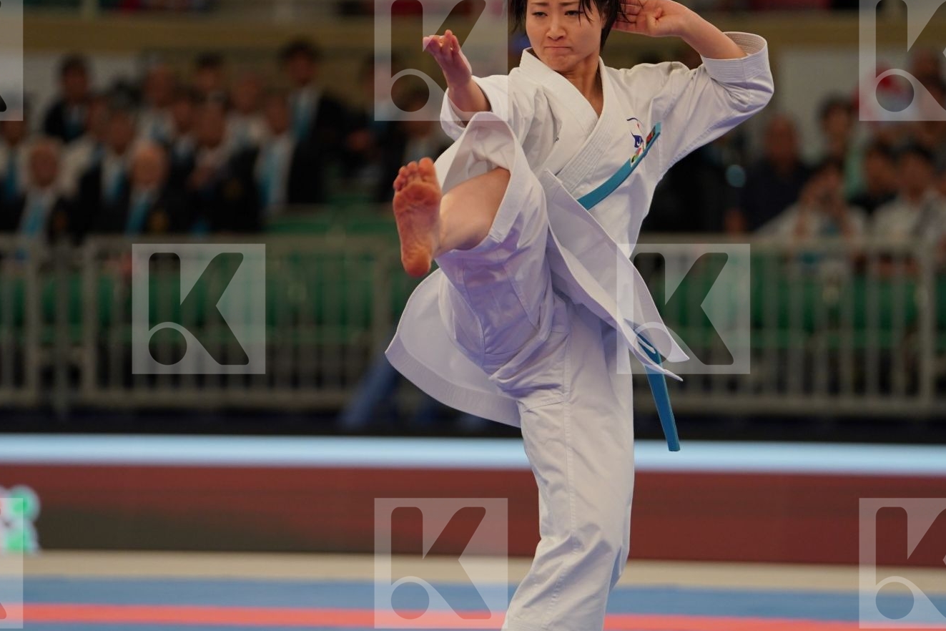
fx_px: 6648
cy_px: 309
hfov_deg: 8.1
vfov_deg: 5.4
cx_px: 441
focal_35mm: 253
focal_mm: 186
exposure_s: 1/1000
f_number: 2.8
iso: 1250
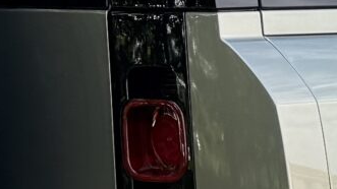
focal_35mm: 202
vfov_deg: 6.0
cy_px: 201
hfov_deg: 10.4
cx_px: 452
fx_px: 1805
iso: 100
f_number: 1.78
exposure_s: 1/1139
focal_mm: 6.76
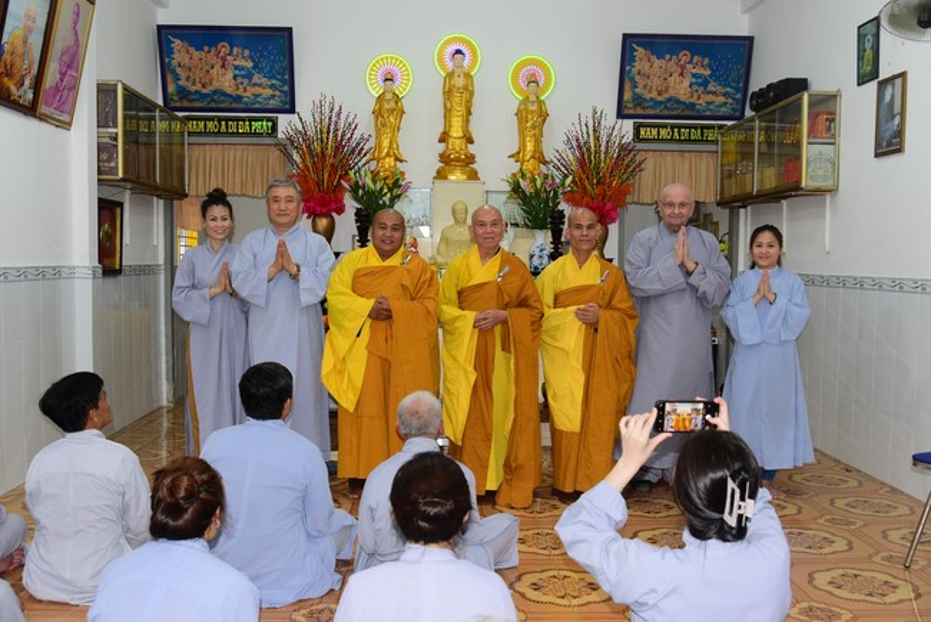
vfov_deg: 37.9
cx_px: 466
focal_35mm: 35
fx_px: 905
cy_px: 311
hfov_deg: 54.4
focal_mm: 35
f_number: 5
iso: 400
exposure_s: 1/60
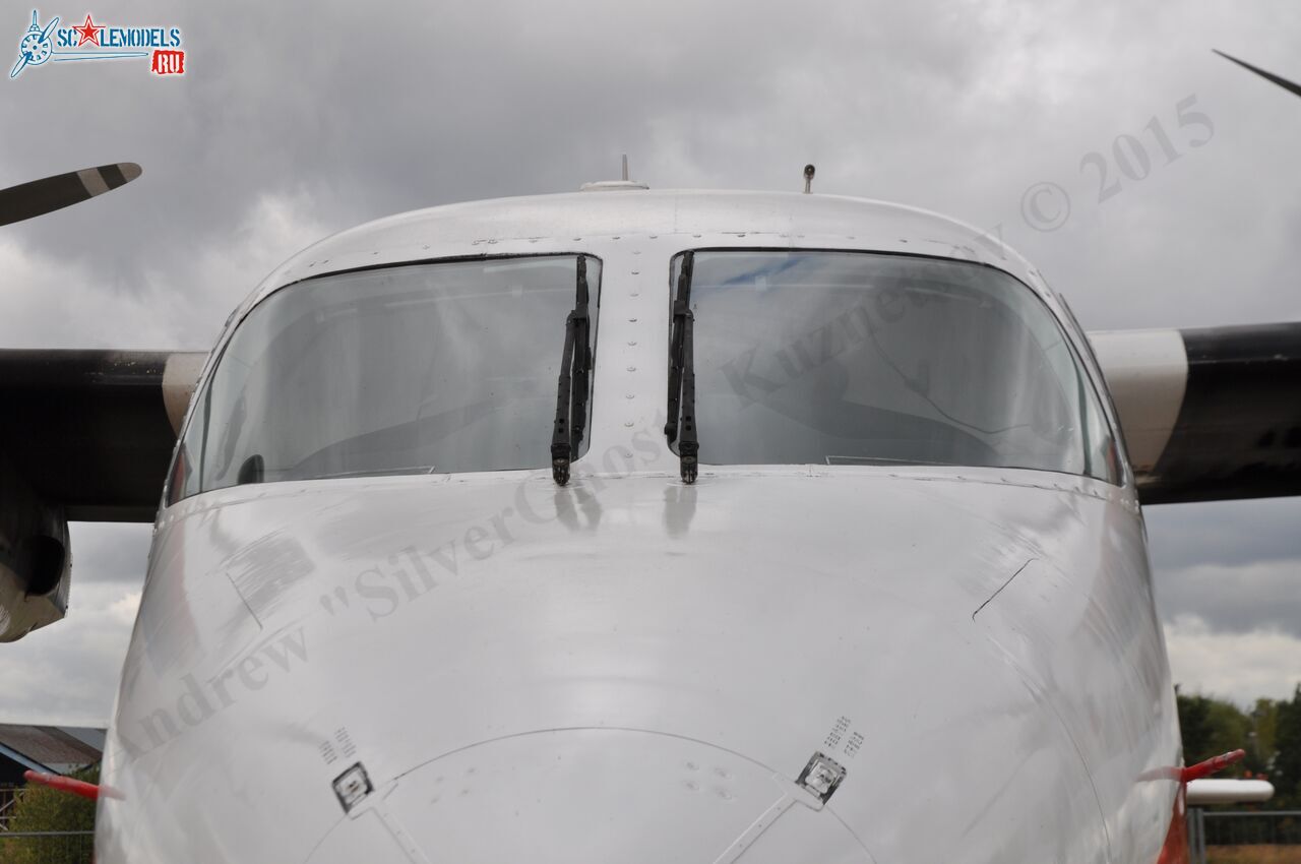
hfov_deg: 27.0
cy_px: 432
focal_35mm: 75
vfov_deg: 18.1
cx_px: 650
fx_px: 2707
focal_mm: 50
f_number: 8
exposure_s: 1/320
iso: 200
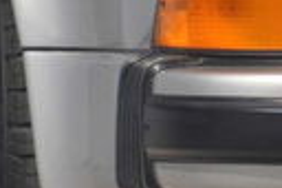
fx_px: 22469
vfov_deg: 0.5
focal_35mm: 2872
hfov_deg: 0.7
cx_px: 626
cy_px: -82
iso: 500
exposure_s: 1/1000
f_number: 6.3
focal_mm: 240
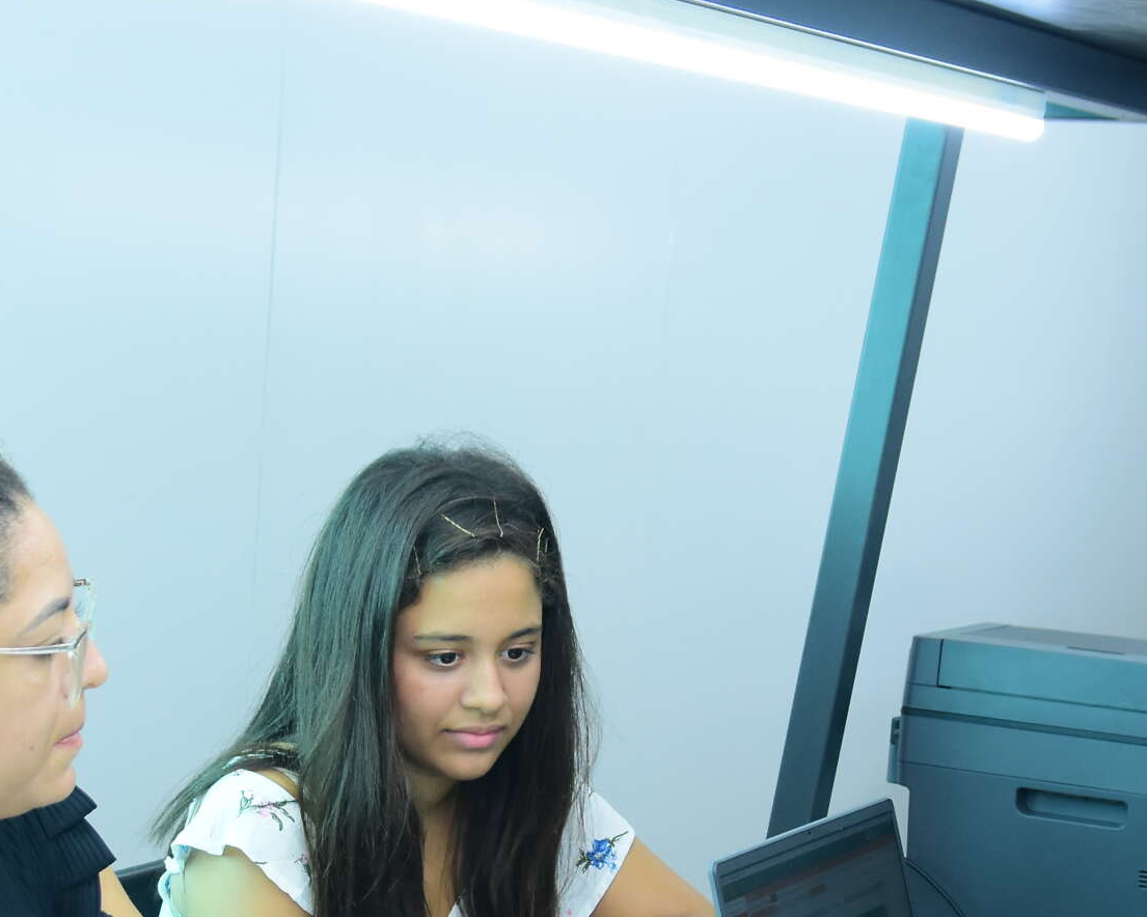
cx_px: 454
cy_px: 748
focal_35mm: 88
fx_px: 2990
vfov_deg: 17.3
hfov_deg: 21.7
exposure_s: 1/160
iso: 1250
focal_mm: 27
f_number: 4
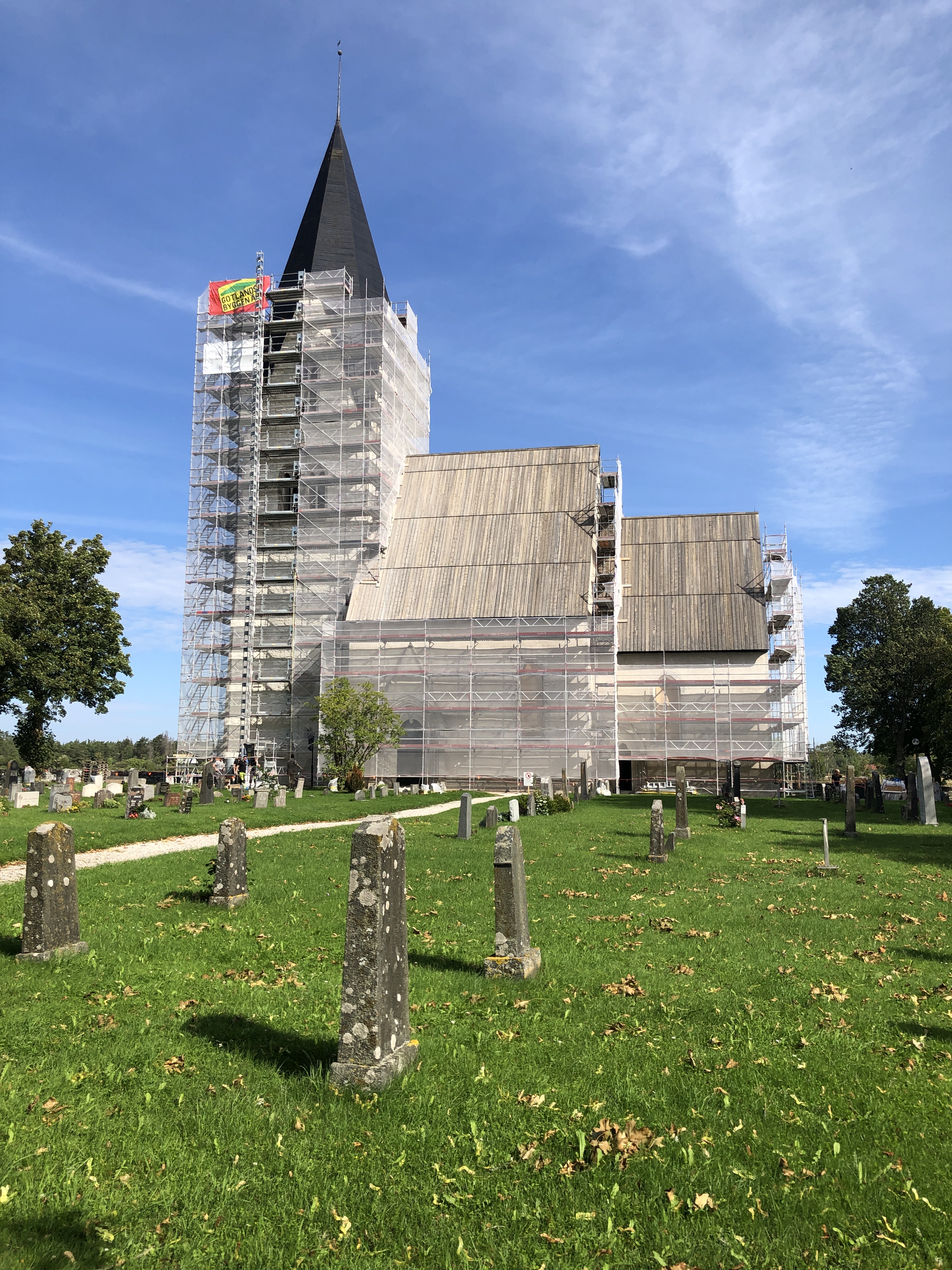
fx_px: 1027
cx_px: 476
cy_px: 635
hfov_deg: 49.7
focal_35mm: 28
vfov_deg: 63.4
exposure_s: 1/1845
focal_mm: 3.99
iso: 20
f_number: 1.8
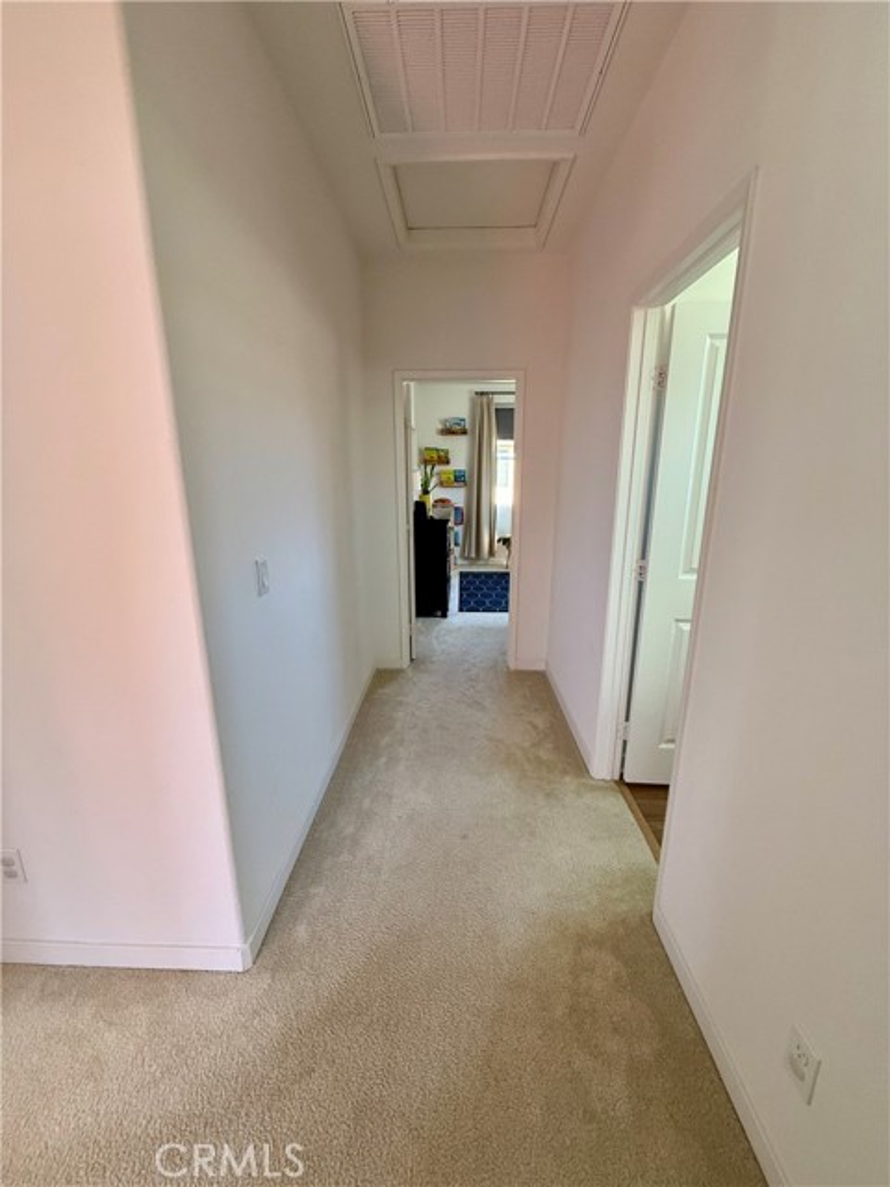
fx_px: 480
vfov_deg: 102.1
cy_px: 594
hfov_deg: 85.7
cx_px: 445
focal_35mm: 14
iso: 250
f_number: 2.2
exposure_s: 1/99
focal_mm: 2.22
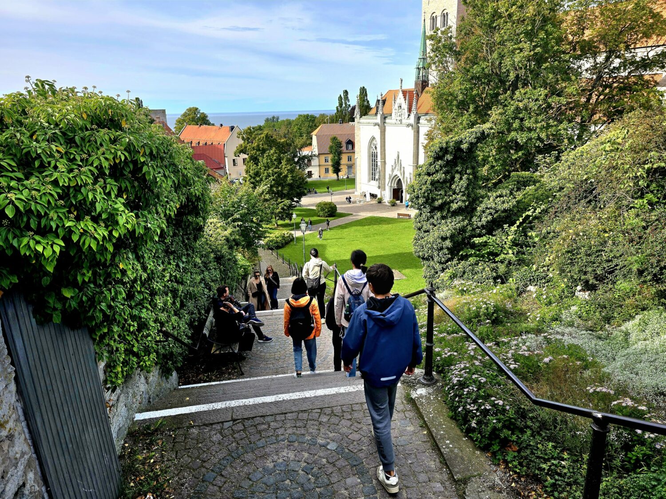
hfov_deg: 73.9
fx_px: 443
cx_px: 333
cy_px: 250
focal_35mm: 23
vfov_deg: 58.9
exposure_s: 1/385
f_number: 1.7
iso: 12
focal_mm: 6.3
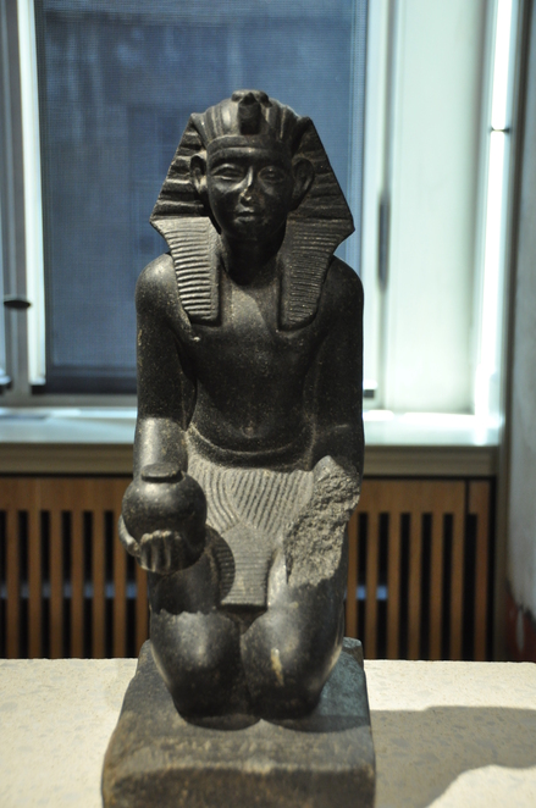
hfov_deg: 23.7
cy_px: 404
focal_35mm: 57
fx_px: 1278
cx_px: 268
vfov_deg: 35.1
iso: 1000
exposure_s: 1/100
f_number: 5
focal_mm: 38
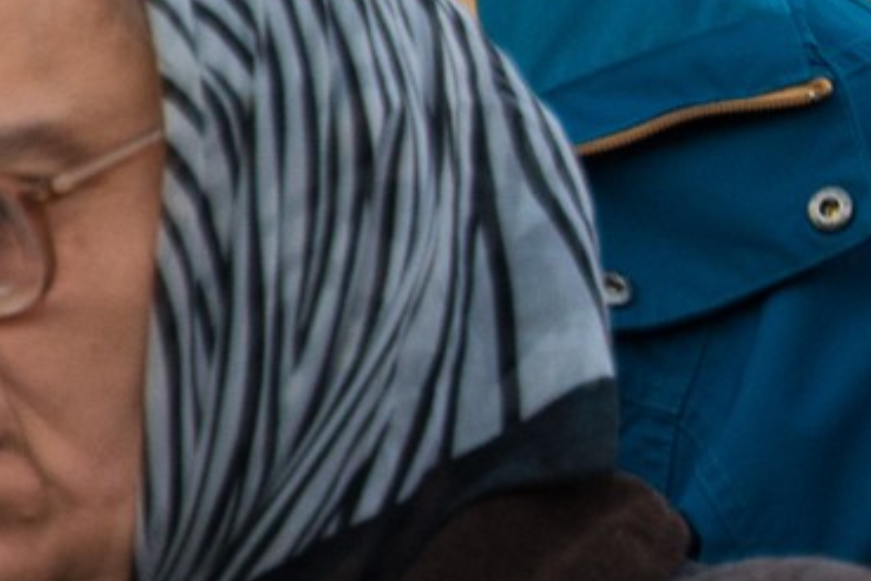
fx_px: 37668
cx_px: 1268
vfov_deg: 0.9
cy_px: 267
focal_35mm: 1557
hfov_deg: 1.3
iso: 1250
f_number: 5.6
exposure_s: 1/60
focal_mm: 300
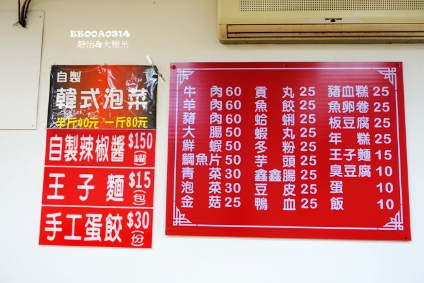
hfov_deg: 55.8
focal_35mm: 34
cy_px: 142
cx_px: 212
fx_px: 400
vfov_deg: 38.9
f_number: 2.8
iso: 160
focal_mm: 12.35
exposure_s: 1/40
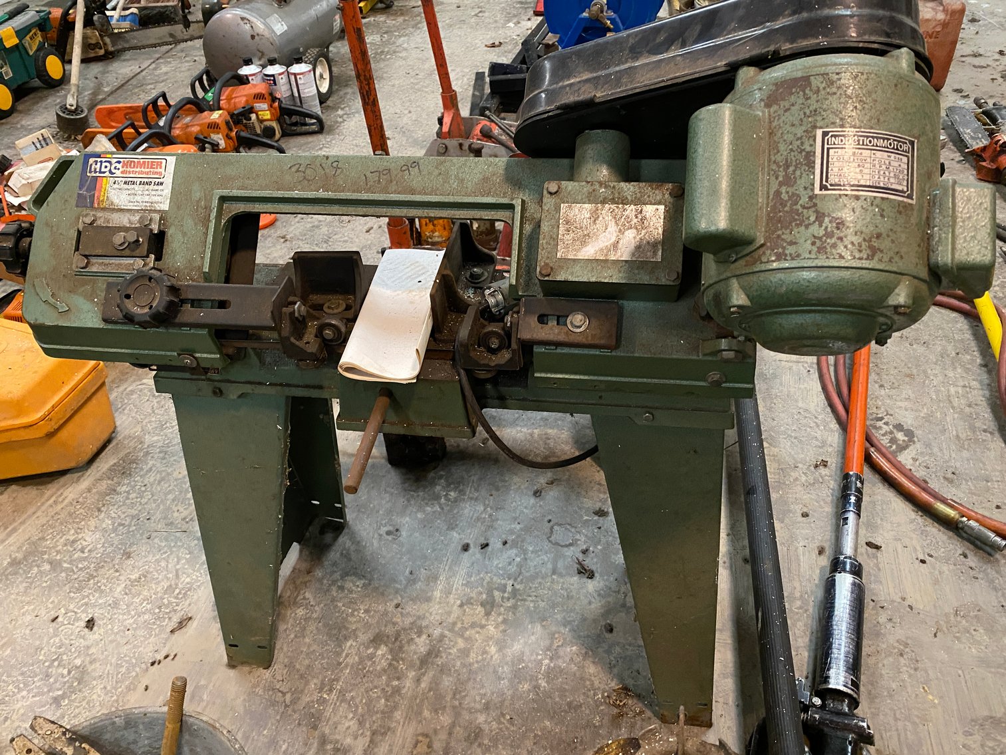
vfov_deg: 53.1
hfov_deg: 67.3
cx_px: 503
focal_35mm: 26
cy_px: 378
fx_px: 756
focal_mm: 4.25
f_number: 1.8
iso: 640
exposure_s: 1/30
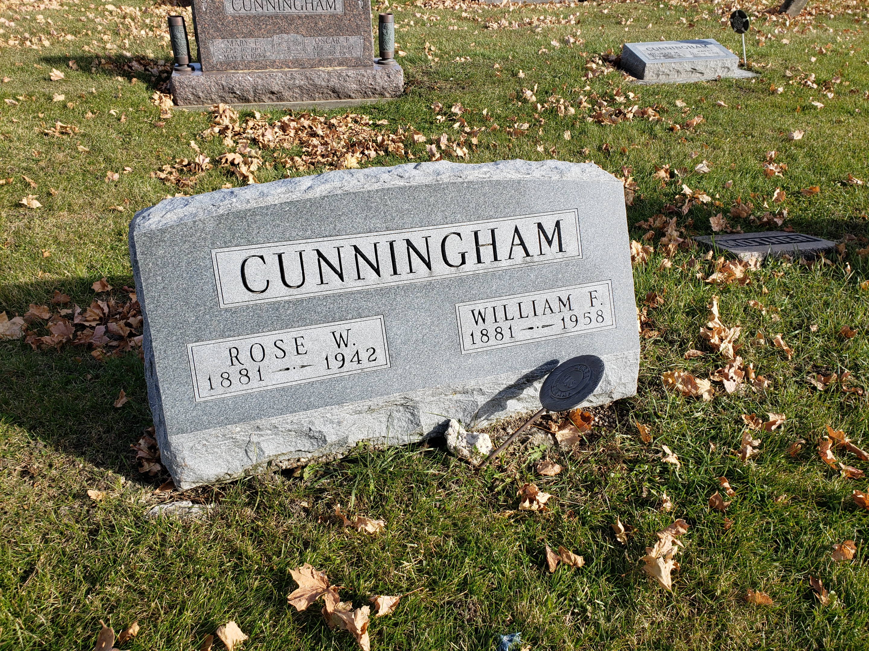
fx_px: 653
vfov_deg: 53.1
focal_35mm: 26
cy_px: 326
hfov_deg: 67.3
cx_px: 434
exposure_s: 1/768
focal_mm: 4.3
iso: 50
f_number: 2.4
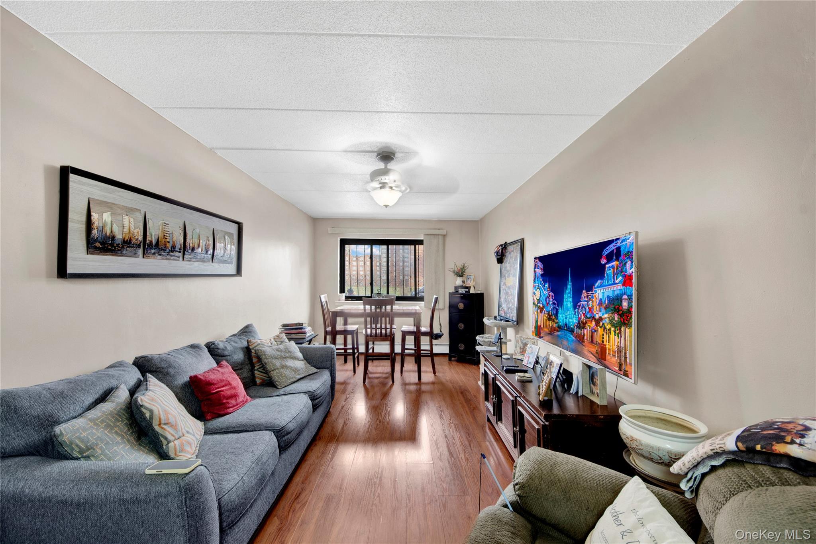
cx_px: 408
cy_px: 272
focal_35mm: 12
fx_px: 272
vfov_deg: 90.0
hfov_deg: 112.6
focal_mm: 8
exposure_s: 2.5
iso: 100
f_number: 8
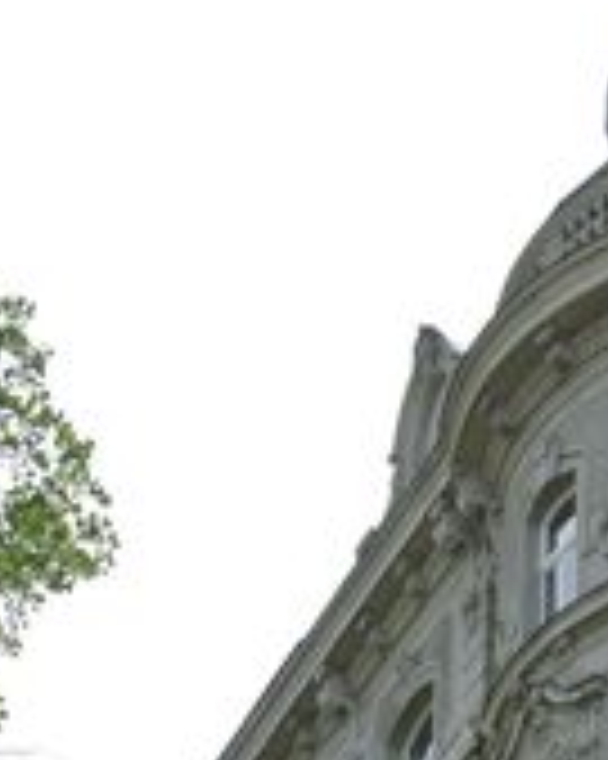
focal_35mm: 145
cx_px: 628
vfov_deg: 13.0
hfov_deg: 10.5
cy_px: 841
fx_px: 3264
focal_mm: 18.9
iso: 100
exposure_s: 1/500
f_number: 5.6
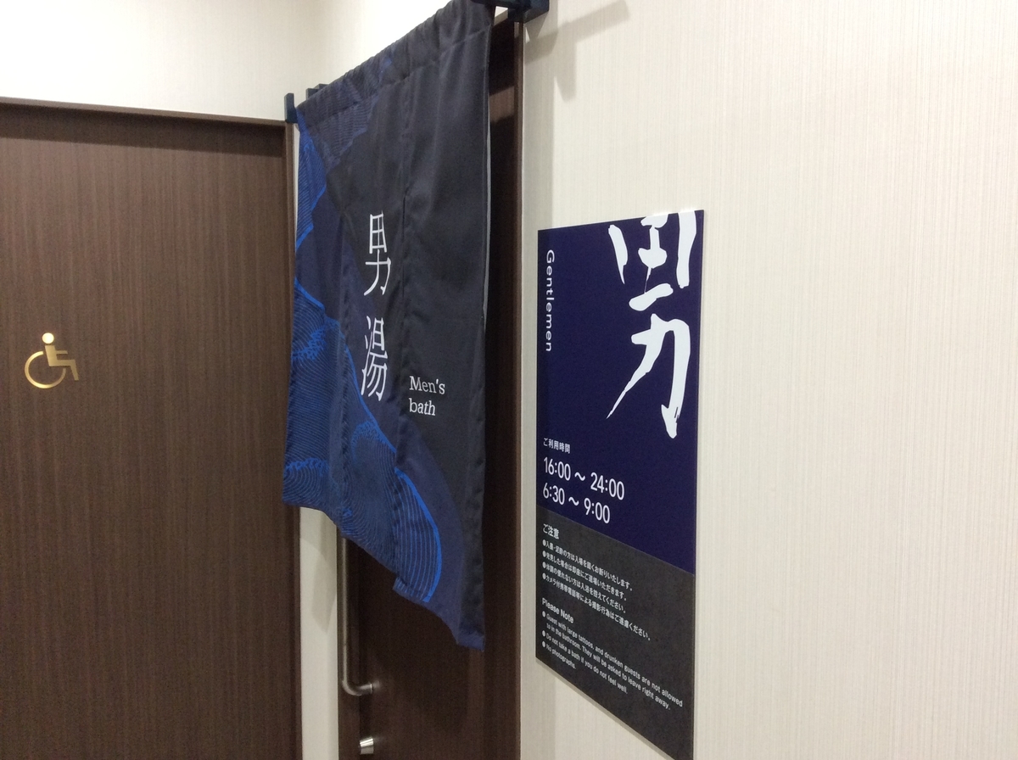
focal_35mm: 32
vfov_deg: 44.0
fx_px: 940
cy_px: 380
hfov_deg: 56.9
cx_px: 509
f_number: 2.4
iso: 125
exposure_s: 1/24
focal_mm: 3.3
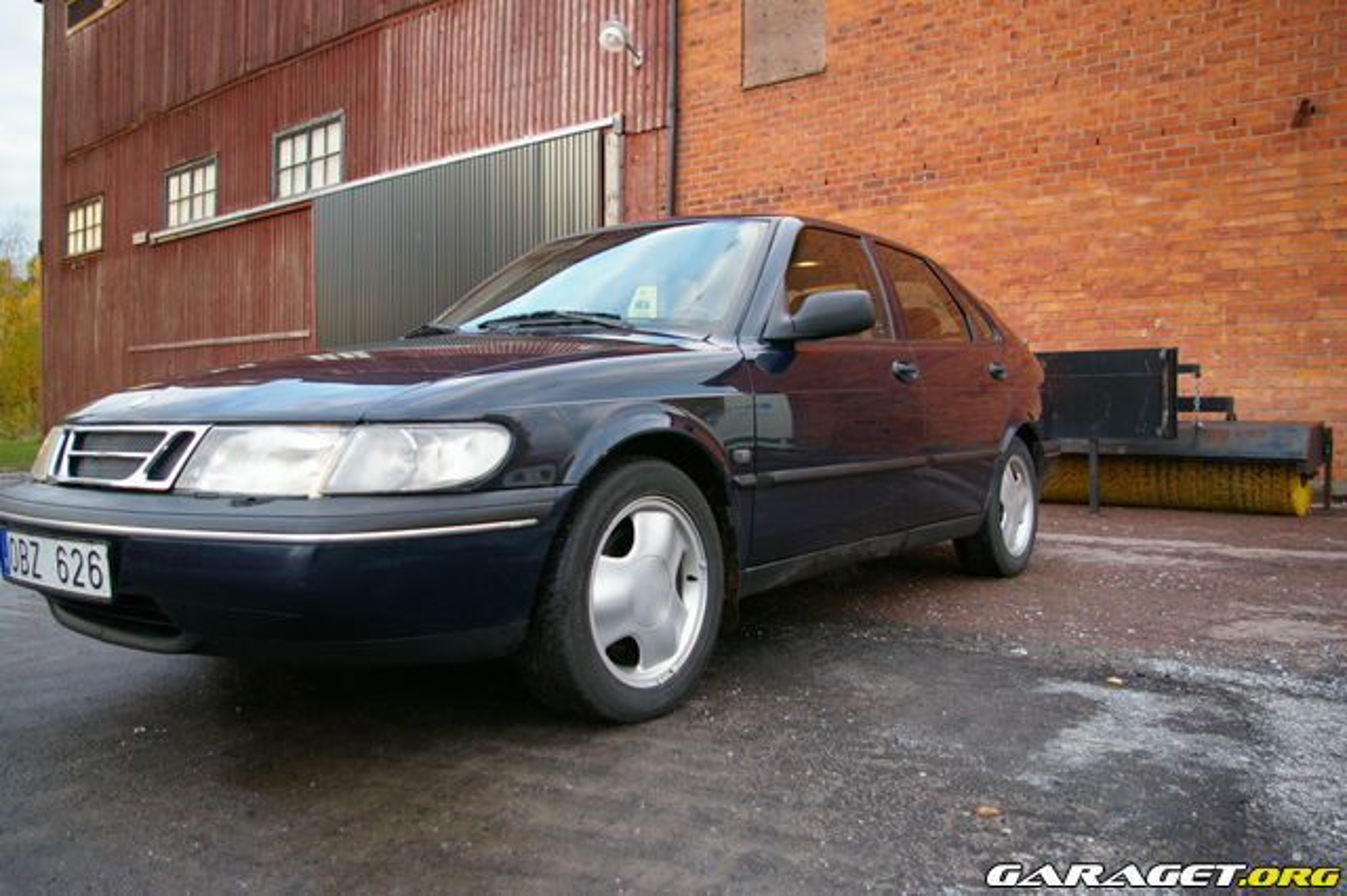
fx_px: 1010
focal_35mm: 27
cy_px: 448
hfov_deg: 67.4
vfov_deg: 47.9
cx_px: 674
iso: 400
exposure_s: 1/60
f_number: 3.5
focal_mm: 18
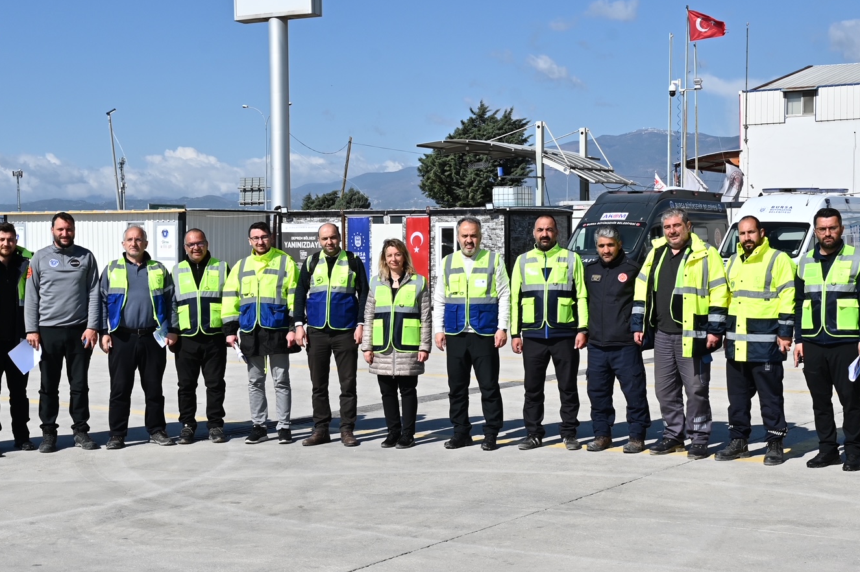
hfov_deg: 36.2
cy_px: 324
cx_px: 463
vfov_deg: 24.6
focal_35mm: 55
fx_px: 1313
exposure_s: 1/200
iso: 80
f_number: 11
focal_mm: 24
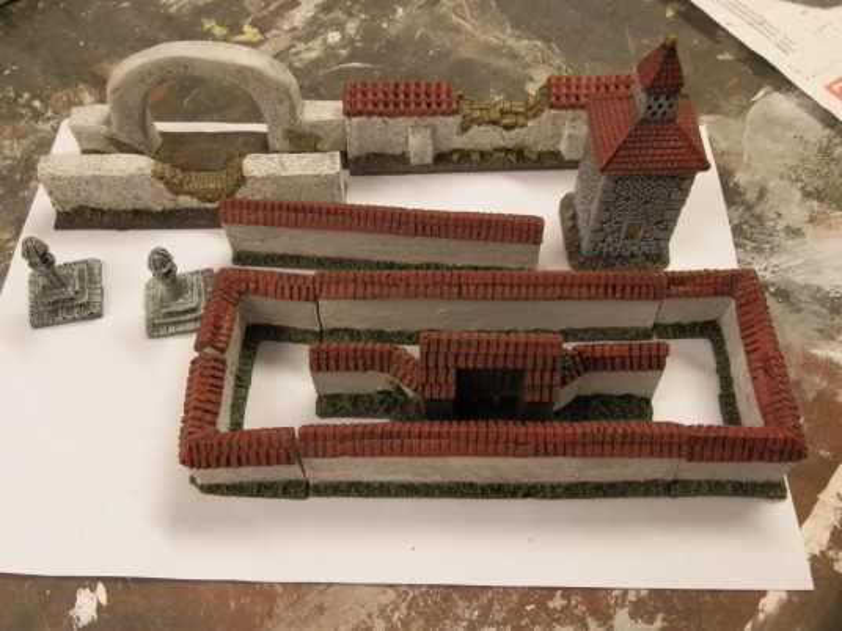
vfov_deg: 42.9
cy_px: 316
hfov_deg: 55.4
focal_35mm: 33
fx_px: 803
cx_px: 421
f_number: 3.2
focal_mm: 5.96
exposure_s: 1/30
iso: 400
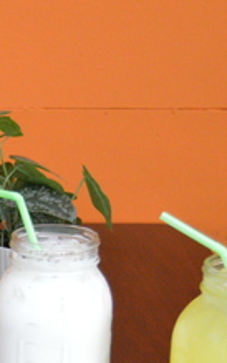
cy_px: 318
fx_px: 1078
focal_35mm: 109
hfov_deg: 11.3
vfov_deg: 18.8
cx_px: -152
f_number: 4
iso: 3200
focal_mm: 26
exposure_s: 1/50
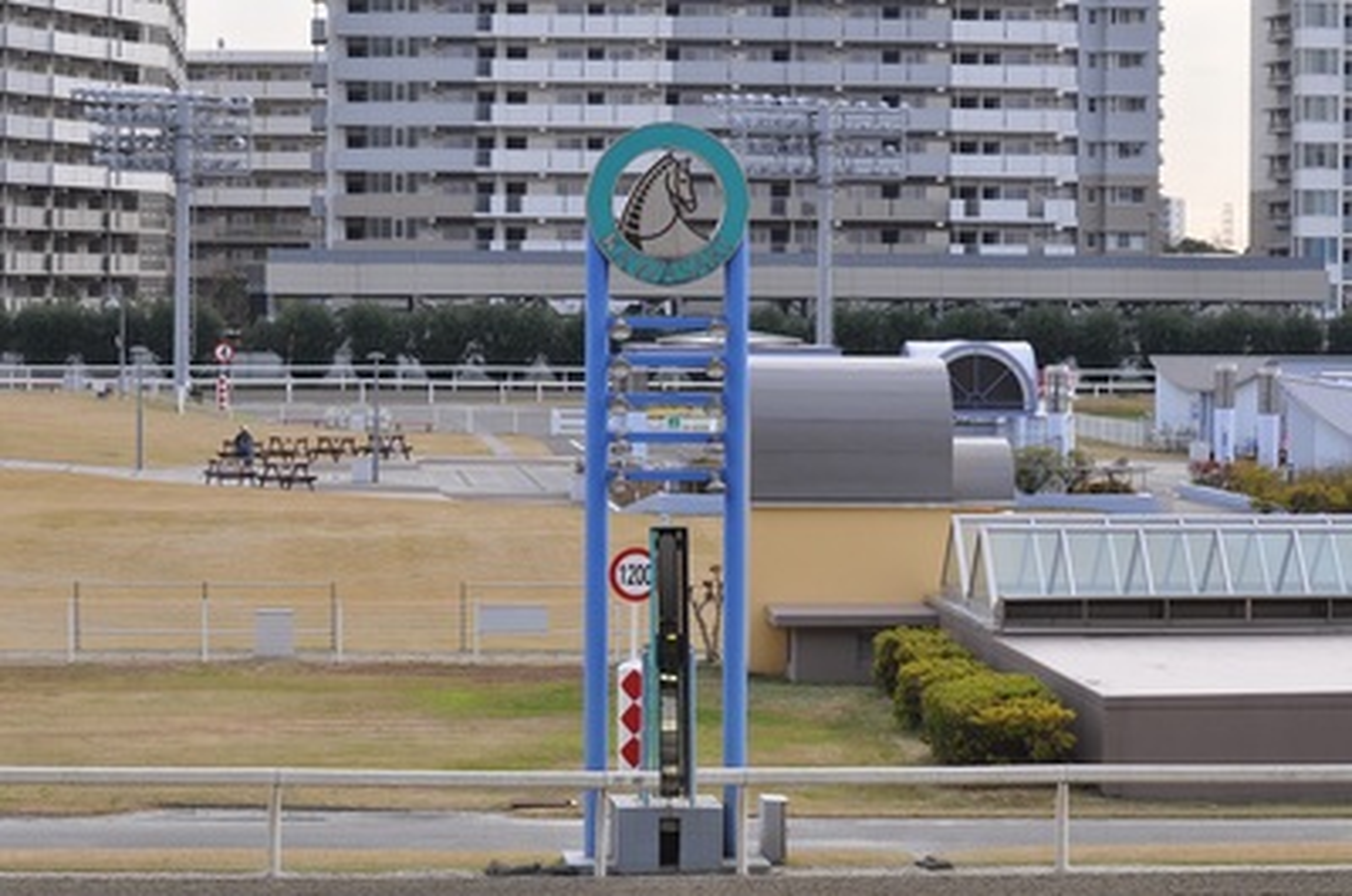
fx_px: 3935
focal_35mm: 105
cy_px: 448
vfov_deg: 13.0
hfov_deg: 19.5
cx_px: 676
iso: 640
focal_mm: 70
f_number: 10
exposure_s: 1/400
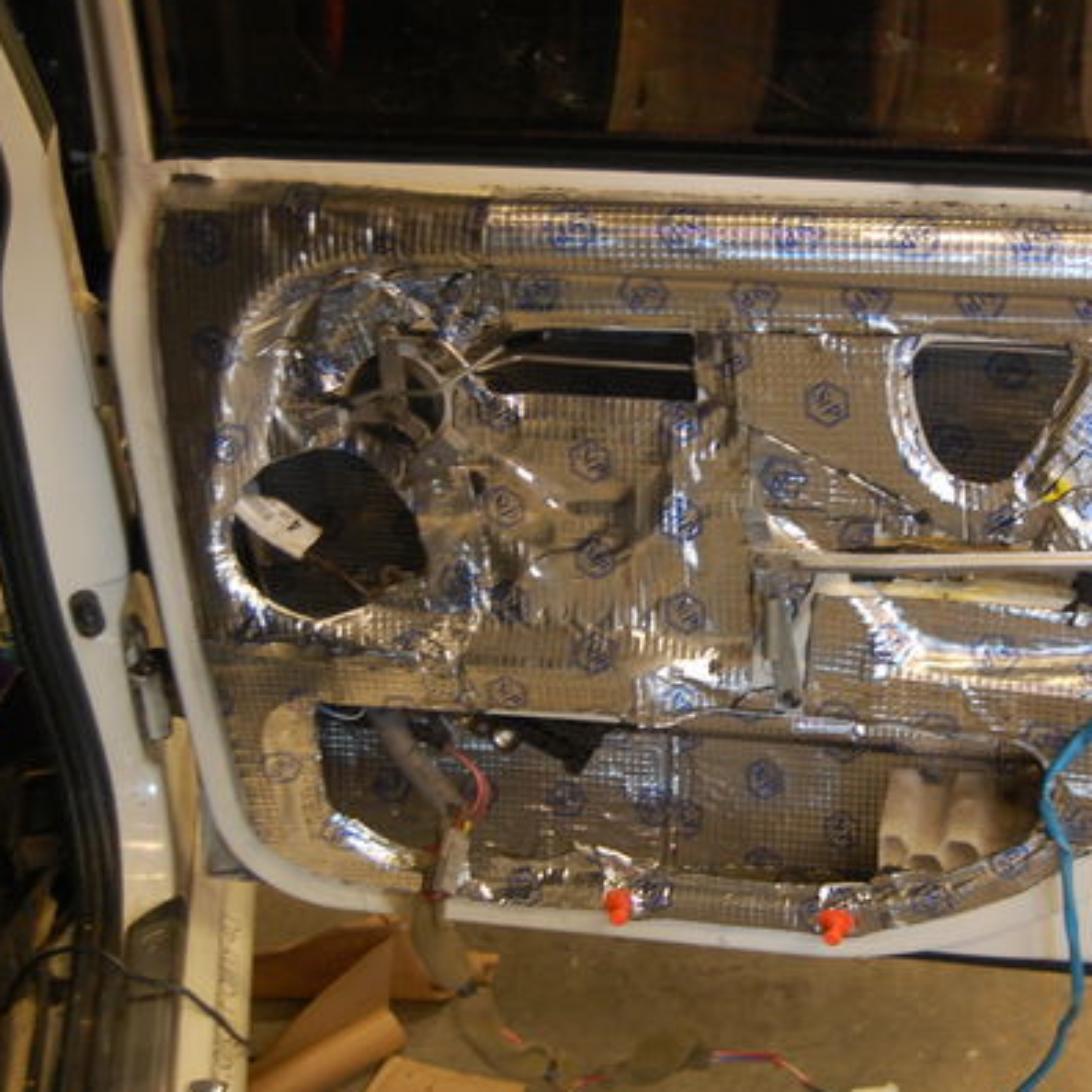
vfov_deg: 27.0
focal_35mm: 64
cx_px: 808
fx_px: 2273
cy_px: 546
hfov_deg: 26.7
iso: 800
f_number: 4.5
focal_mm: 31
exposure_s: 1/8
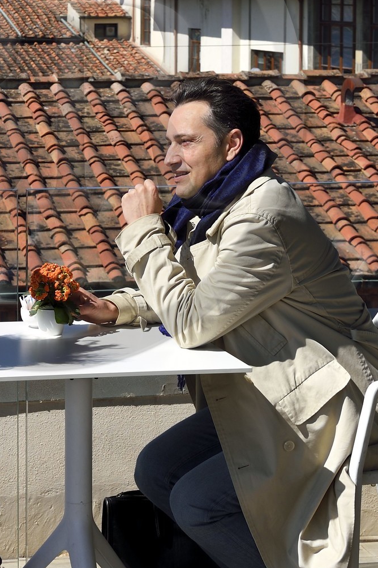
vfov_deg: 17.6
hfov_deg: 11.8
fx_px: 1812
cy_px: 105
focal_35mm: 115
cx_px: 41
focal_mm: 48
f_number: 11
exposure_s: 1/400
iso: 200
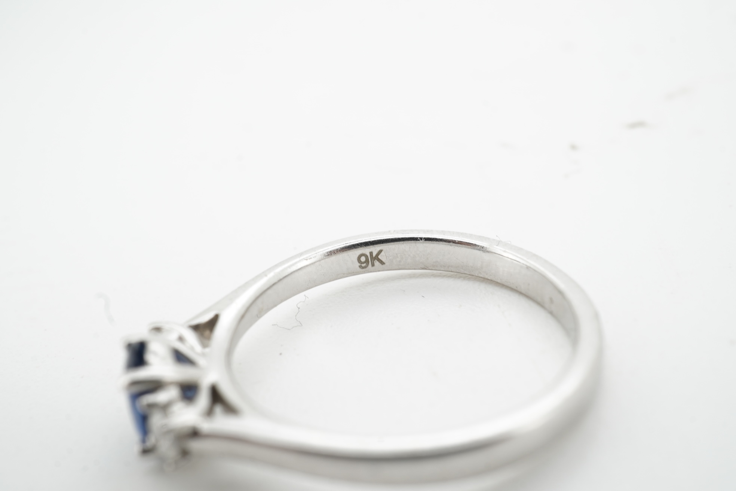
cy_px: 246
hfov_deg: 43.6
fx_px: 920
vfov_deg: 29.9
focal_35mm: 45
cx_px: 368
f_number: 22
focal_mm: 30
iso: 200
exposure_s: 1/80
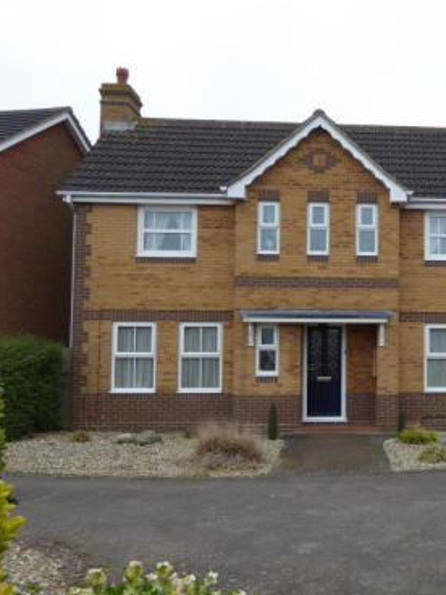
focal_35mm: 38
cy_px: 313
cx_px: 427
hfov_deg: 34.8
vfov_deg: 49.0
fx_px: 653
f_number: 3.3
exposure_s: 1/200
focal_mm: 4.3
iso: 100
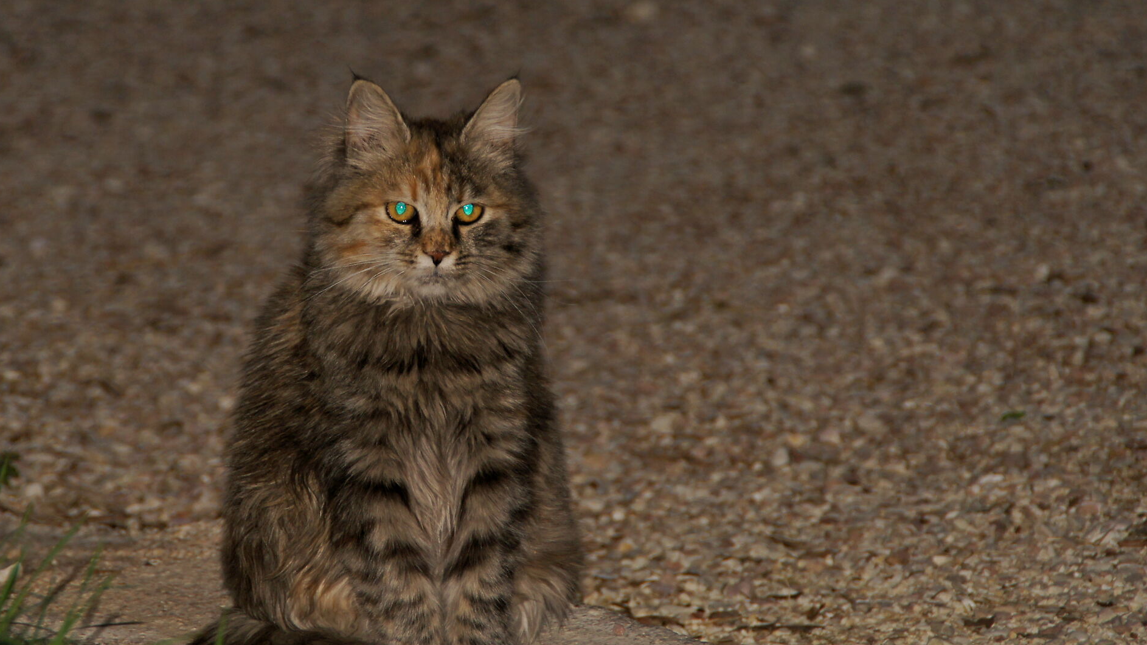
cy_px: 226
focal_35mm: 270
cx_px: 420
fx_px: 8202
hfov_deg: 8.0
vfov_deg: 4.5
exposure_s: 1/160
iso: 200
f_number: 6.3
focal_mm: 135
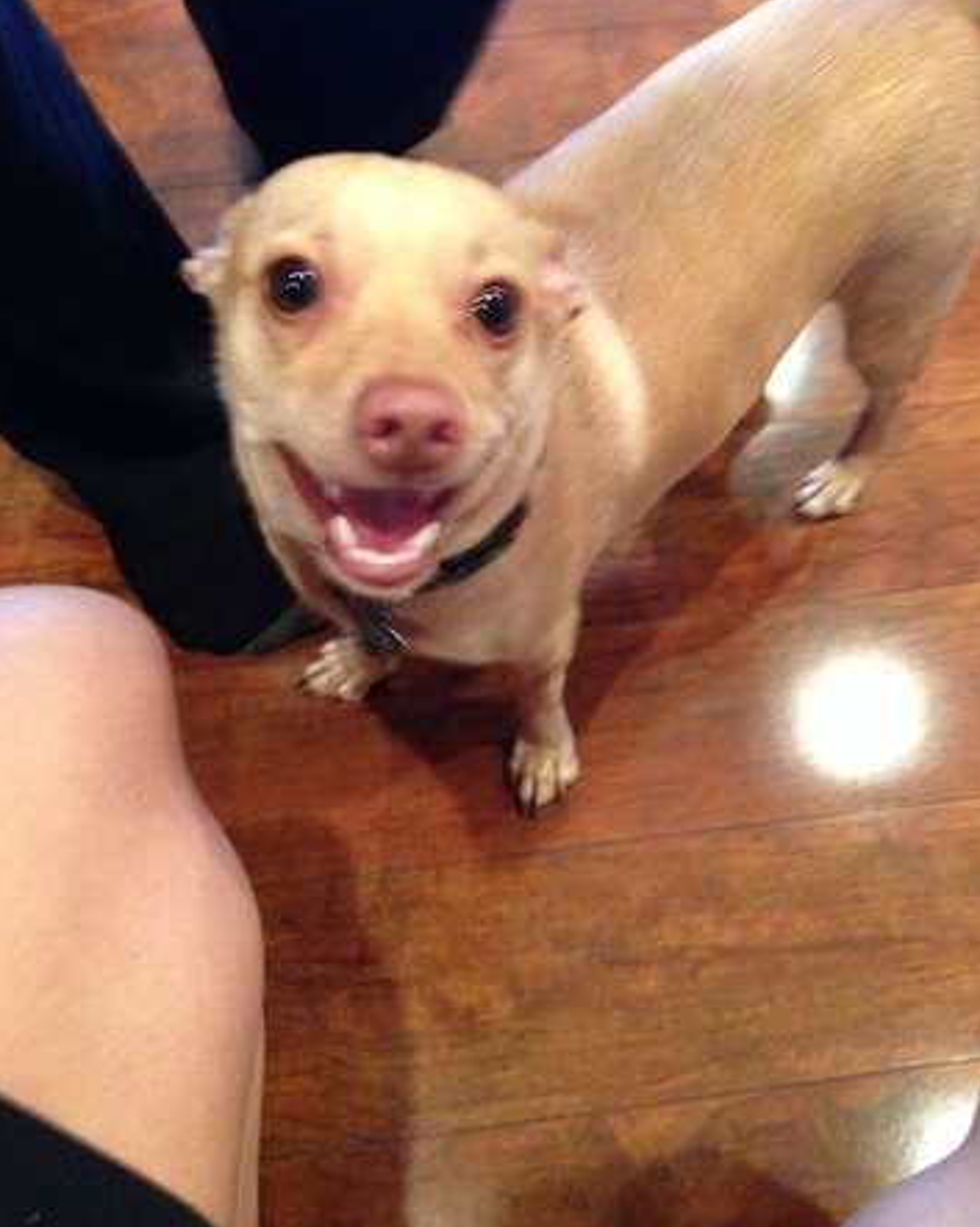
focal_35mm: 35
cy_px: 586
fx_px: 1270
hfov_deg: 42.2
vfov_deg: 51.5
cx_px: 491
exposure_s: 1/15
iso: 500
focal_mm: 4.12
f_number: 2.4
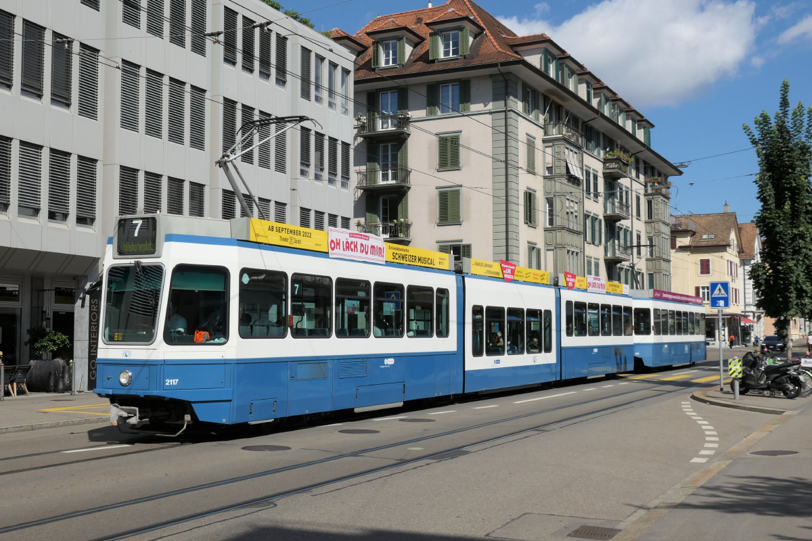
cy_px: 251
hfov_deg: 49.5
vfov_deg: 34.2
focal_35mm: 39
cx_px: 376
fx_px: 880
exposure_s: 1/800
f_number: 7.1
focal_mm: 13.1
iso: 200
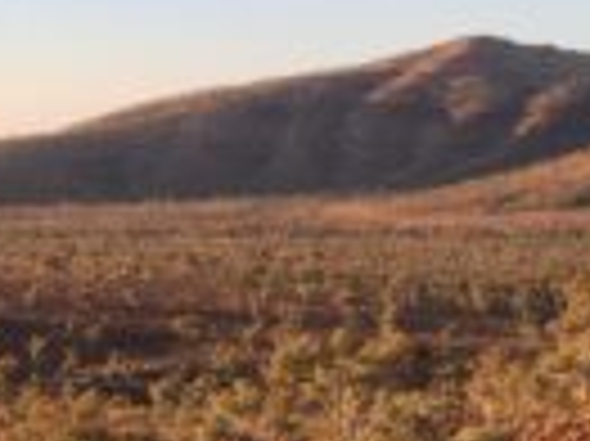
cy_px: 706
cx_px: -72
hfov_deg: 17.9
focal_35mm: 106
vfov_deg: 13.0
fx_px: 1805
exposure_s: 1/234
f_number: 2.2
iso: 25
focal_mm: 4.15
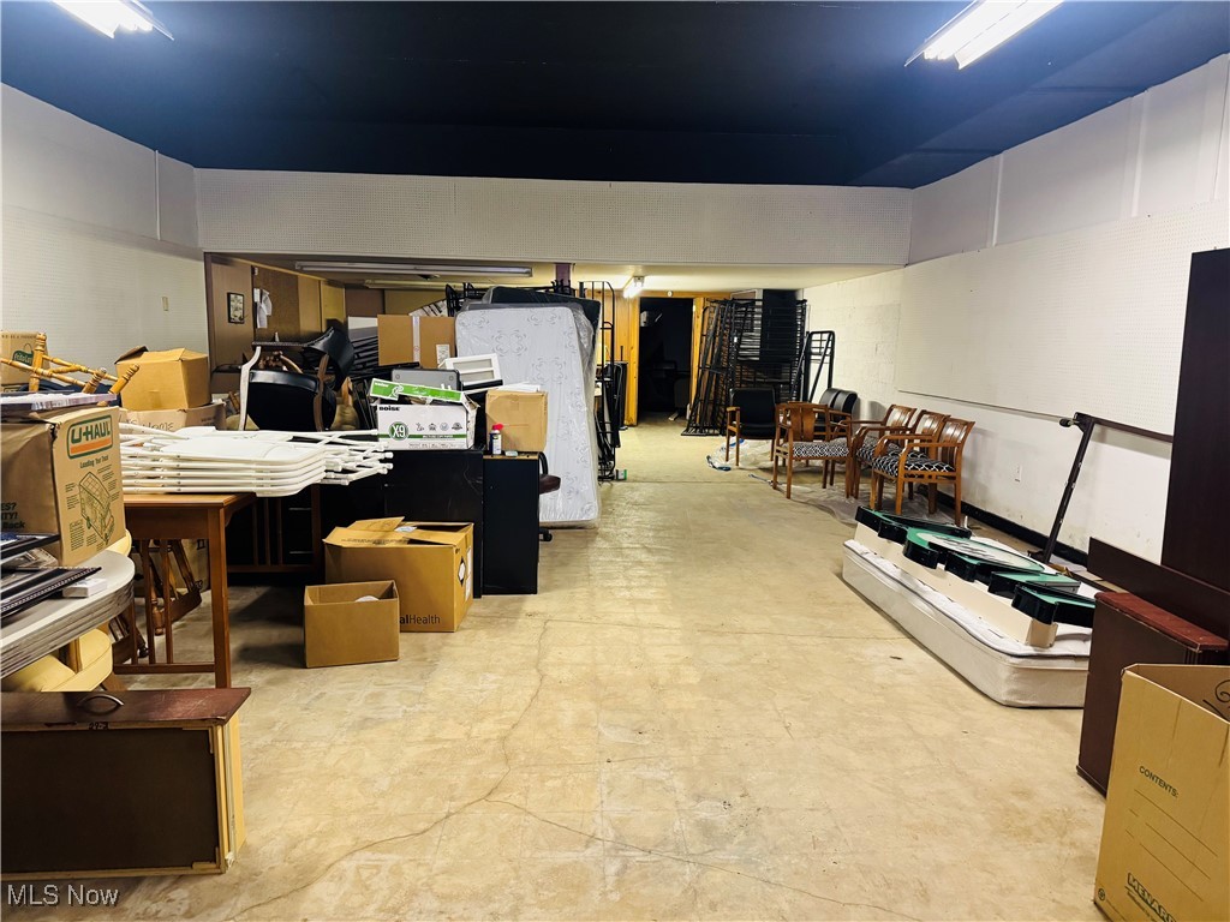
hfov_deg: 71.6
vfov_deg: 56.8
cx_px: 615
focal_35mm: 24
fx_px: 853
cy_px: 461
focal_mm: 6.76
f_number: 1.78
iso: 500
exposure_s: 1/60
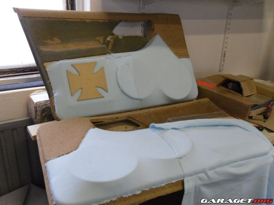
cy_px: 102
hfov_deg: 52.6
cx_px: 137
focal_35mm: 35
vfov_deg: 40.7
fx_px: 277
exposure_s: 1/45
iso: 400
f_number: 3.5
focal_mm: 6.3
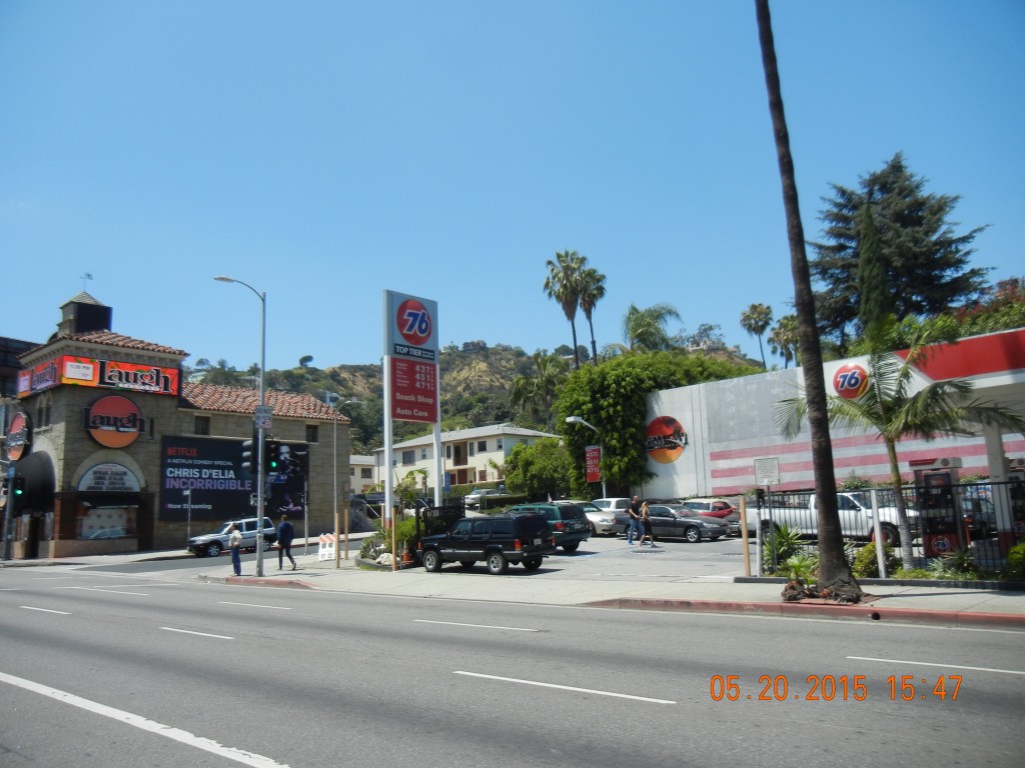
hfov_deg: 60.0
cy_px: 384
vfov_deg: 46.8
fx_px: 888
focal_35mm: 30
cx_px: 512
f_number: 7
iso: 160
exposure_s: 1/364
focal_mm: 5.4
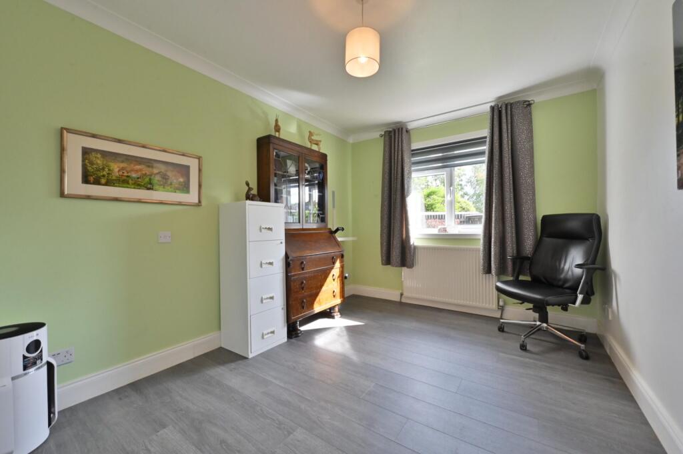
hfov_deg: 104.3
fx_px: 265
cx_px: 342
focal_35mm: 14
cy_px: 227
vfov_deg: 81.1
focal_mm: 14
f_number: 13
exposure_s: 1/125
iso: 2500
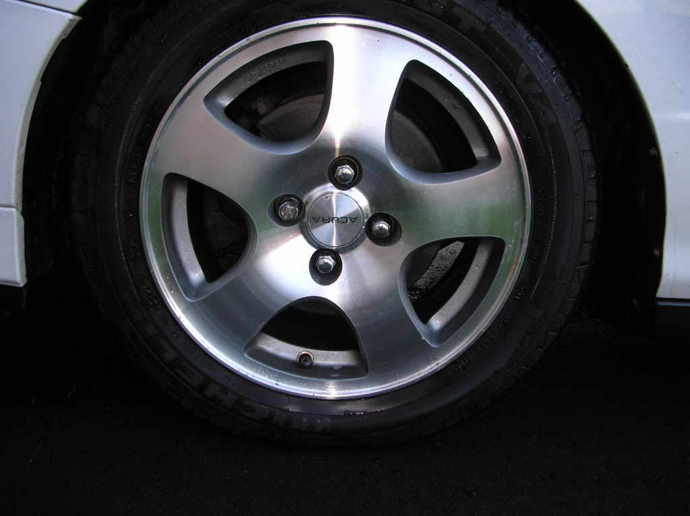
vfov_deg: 40.6
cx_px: 345
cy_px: 258
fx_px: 697
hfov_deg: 52.7
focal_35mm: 35
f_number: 2.8
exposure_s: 1/30
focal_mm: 5.8
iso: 50
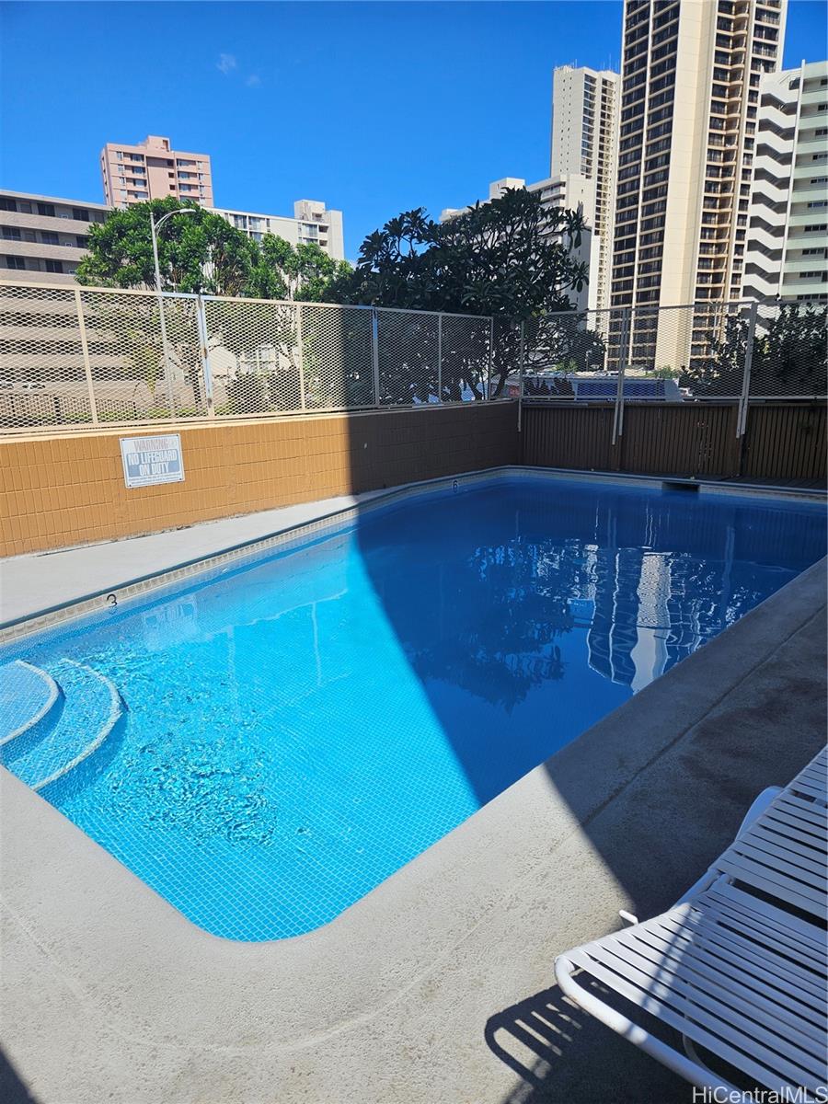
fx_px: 734
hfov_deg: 58.9
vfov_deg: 73.9
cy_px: 552
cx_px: 414
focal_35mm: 23
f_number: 1.8
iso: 25
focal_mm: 5.4
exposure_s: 1/2339
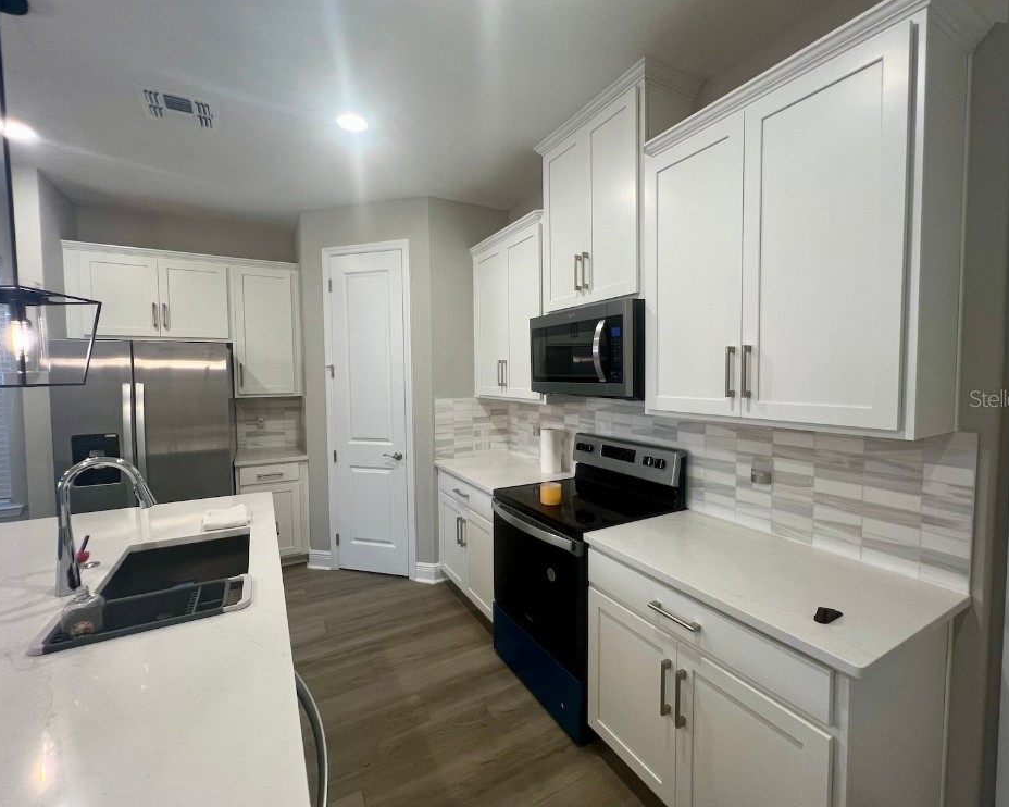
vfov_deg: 88.0
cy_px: 398
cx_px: 515
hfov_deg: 100.7
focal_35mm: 14
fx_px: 418
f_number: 1.8
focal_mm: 1.57
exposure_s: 1/60
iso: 125
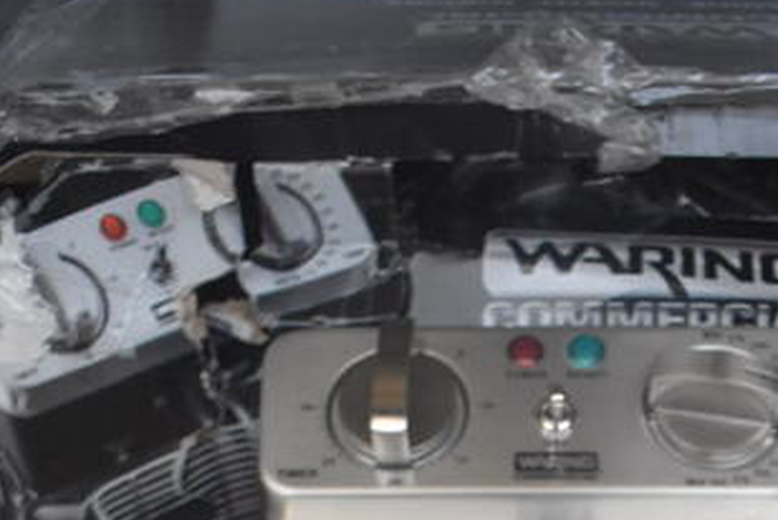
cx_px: 525
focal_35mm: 80
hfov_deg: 25.2
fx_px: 1730
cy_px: 955
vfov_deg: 14.8
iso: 2800
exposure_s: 1/125
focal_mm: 18
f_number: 3.5
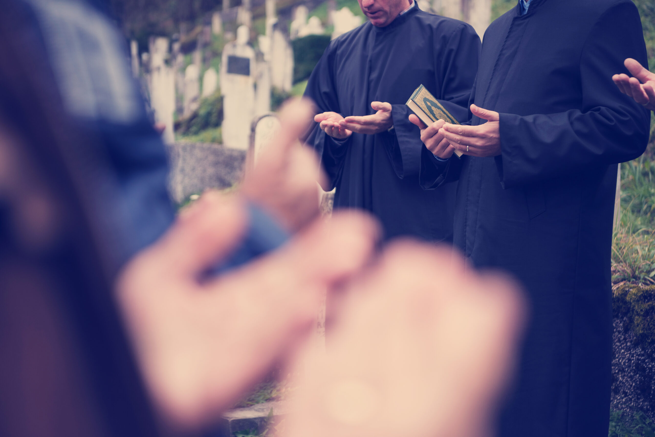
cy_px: 218
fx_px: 1274
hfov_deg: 28.8
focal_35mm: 70
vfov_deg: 19.5
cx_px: 328
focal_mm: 70
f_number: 3.2
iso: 200
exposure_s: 1/400
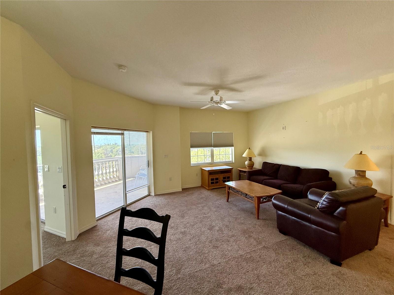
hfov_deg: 102.1
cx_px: 197
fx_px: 159
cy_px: 148
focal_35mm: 14
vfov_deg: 85.7
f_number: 2.2
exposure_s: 1/120
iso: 200
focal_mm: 2.22
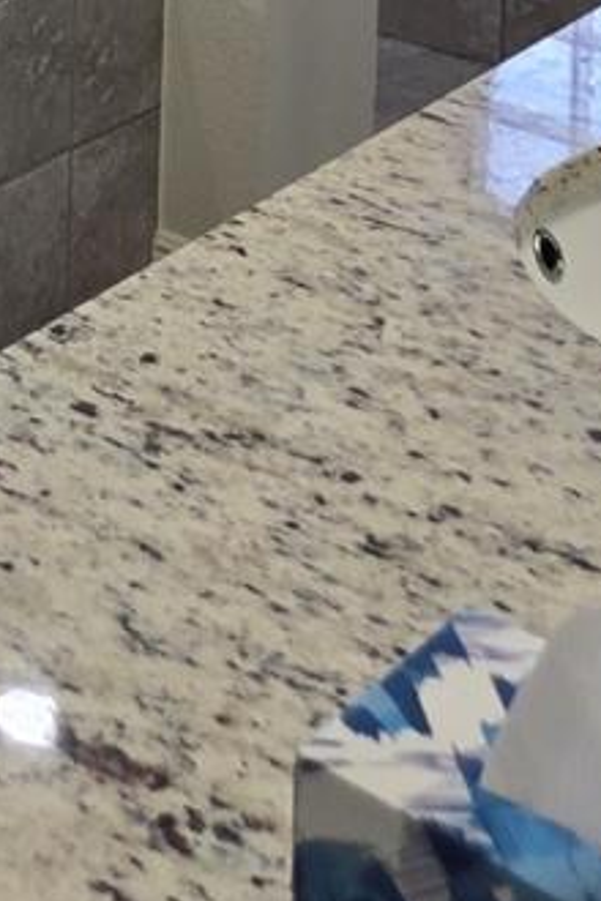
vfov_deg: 18.9
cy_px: -636
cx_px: -533
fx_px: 2178
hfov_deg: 13.8
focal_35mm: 87
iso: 40
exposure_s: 1/120
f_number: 1.8
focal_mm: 5.4
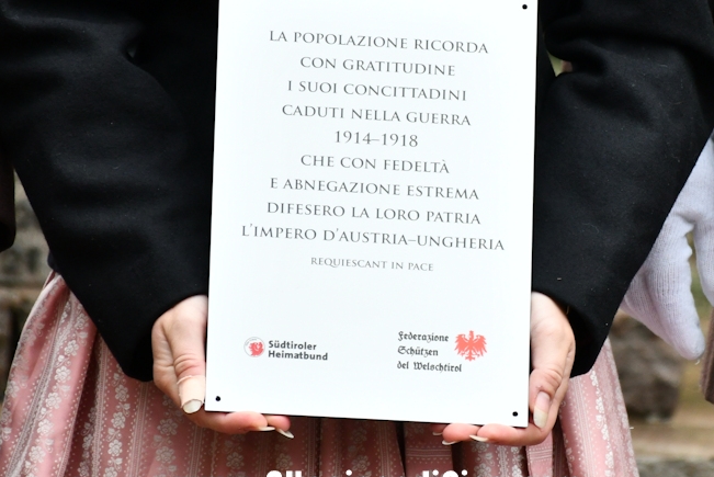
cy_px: 227
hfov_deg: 8.0
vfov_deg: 5.3
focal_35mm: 258
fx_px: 5120
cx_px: 377
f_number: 5.6
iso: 900
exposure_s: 1/250
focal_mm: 140
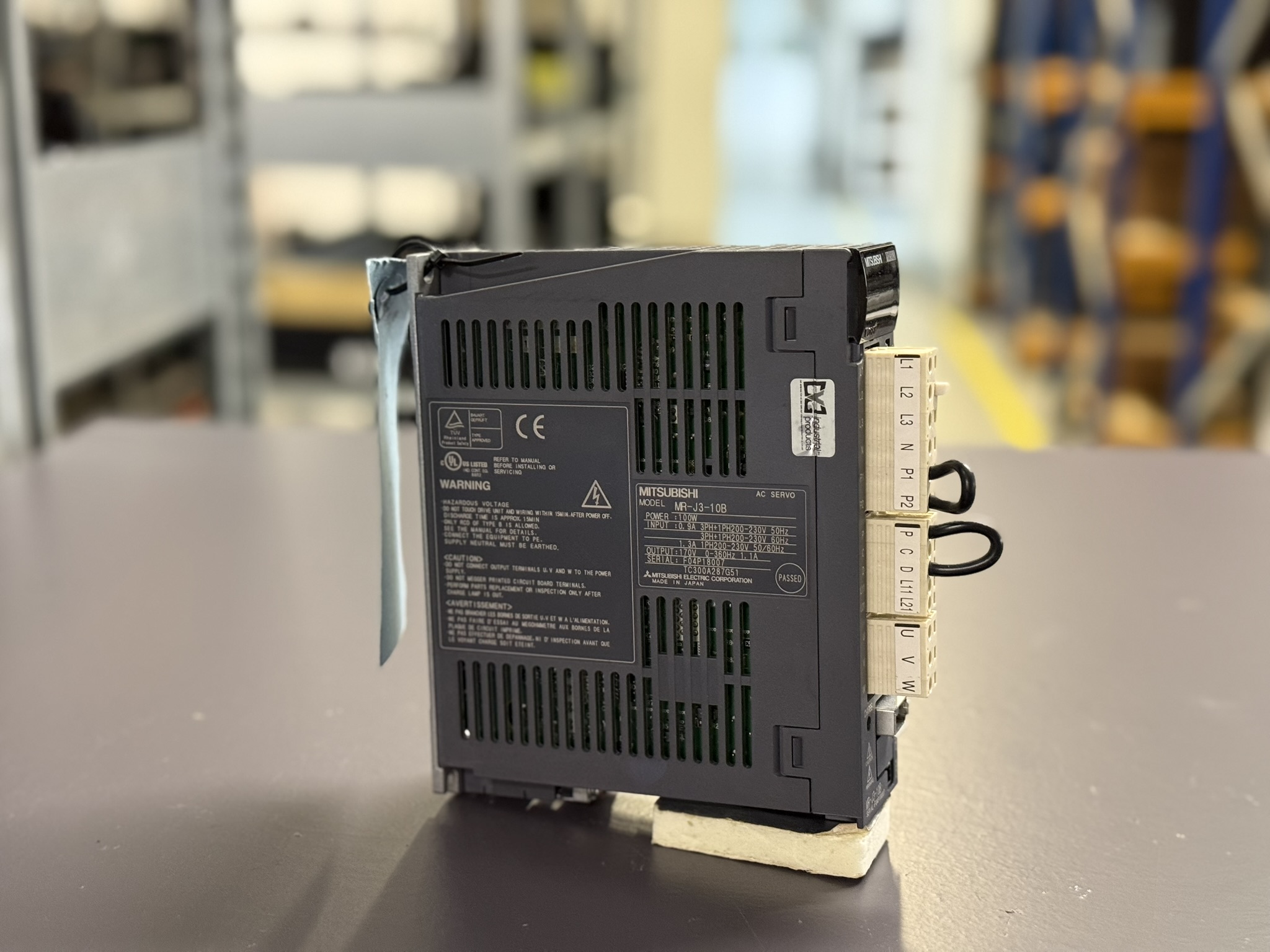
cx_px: 635
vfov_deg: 30.3
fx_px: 1761
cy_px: 476
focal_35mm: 48
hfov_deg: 39.7
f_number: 1.78
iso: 250
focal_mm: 6.76
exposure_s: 1/33
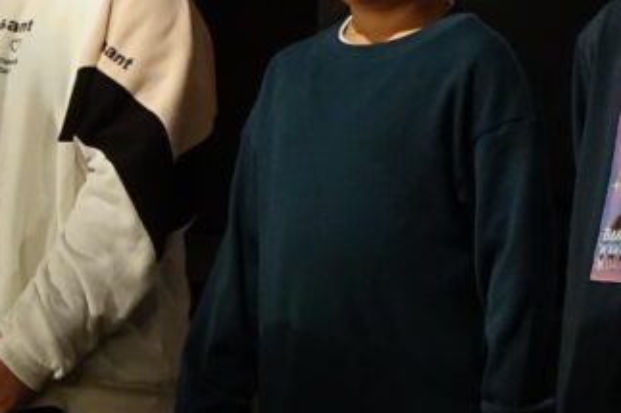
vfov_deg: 1.9
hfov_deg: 2.9
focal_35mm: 708
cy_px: -263
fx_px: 12206
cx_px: 1398
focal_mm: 46.41
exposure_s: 1/80
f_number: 4
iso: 500
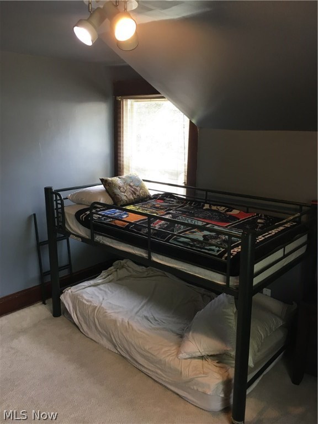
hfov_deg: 48.2
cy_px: 212
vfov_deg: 61.7
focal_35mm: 29
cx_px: 159
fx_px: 355
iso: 64
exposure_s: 1/30
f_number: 2.2
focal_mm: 4.15
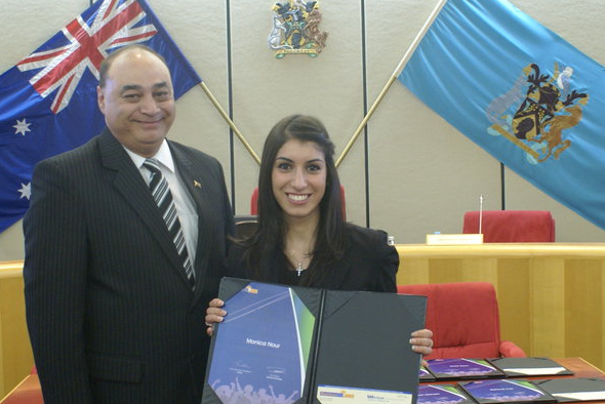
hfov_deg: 32.9
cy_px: 215
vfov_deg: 22.3
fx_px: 1026
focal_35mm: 61
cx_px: 279
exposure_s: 1/25
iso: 500
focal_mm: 24
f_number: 4.5
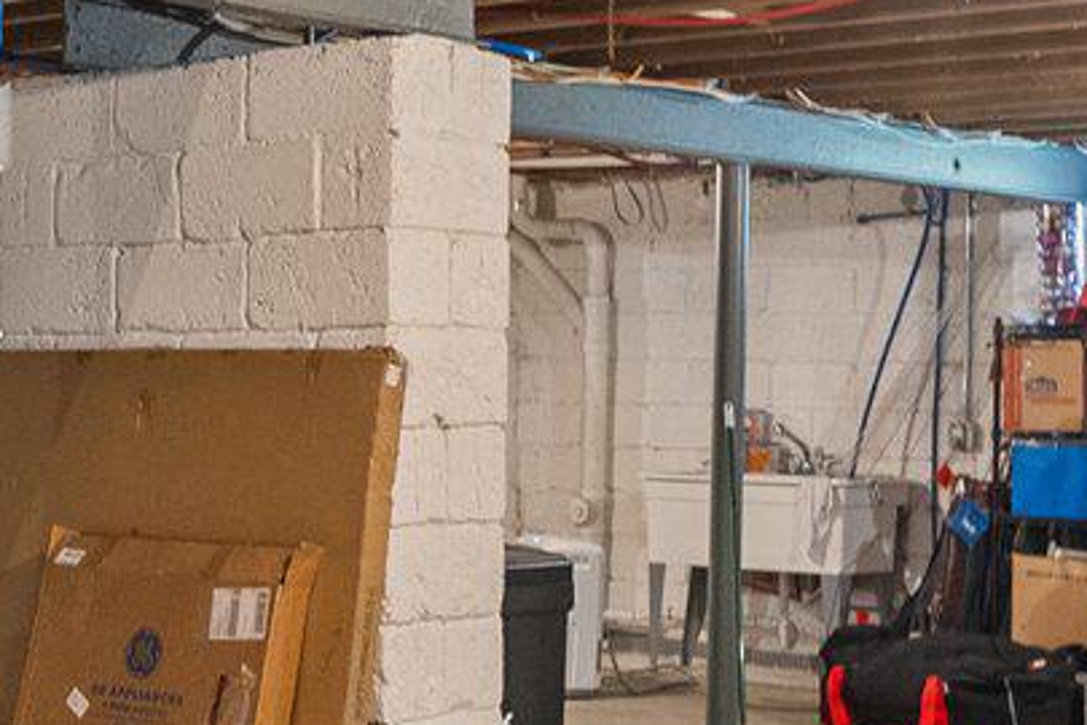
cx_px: 169
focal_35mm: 81
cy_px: 490
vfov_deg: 16.8
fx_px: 2446
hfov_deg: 24.5
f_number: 8
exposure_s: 1/3
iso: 2000
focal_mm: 16
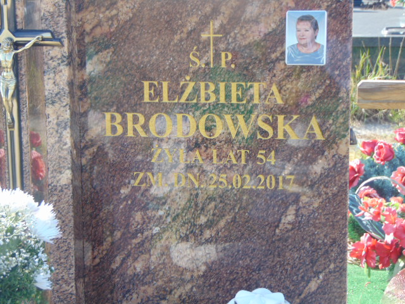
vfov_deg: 13.7
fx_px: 1264
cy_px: 152
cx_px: 202
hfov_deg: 18.2
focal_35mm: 108
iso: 80
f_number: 3.9
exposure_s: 1/160
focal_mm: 19.4
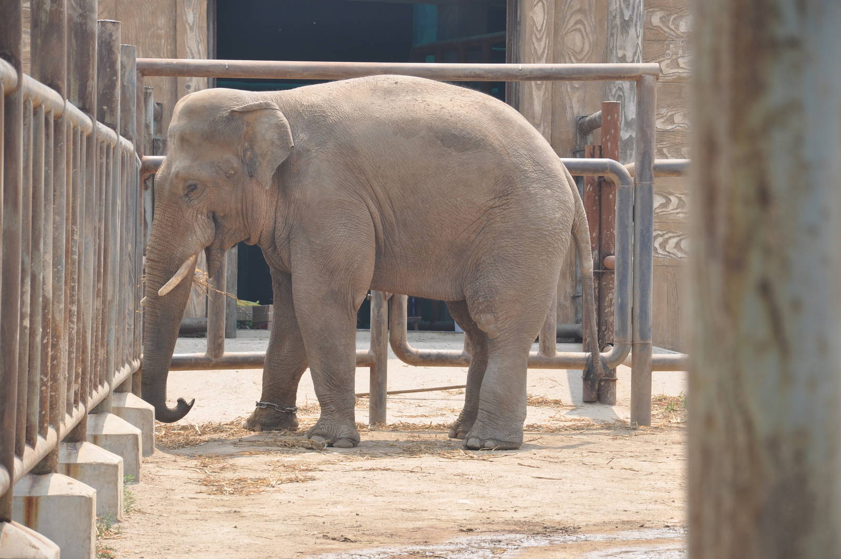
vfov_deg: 8.7
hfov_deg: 13.1
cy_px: 280
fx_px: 3675
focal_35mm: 158
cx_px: 420
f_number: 9
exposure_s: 1/320
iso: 200
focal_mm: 105
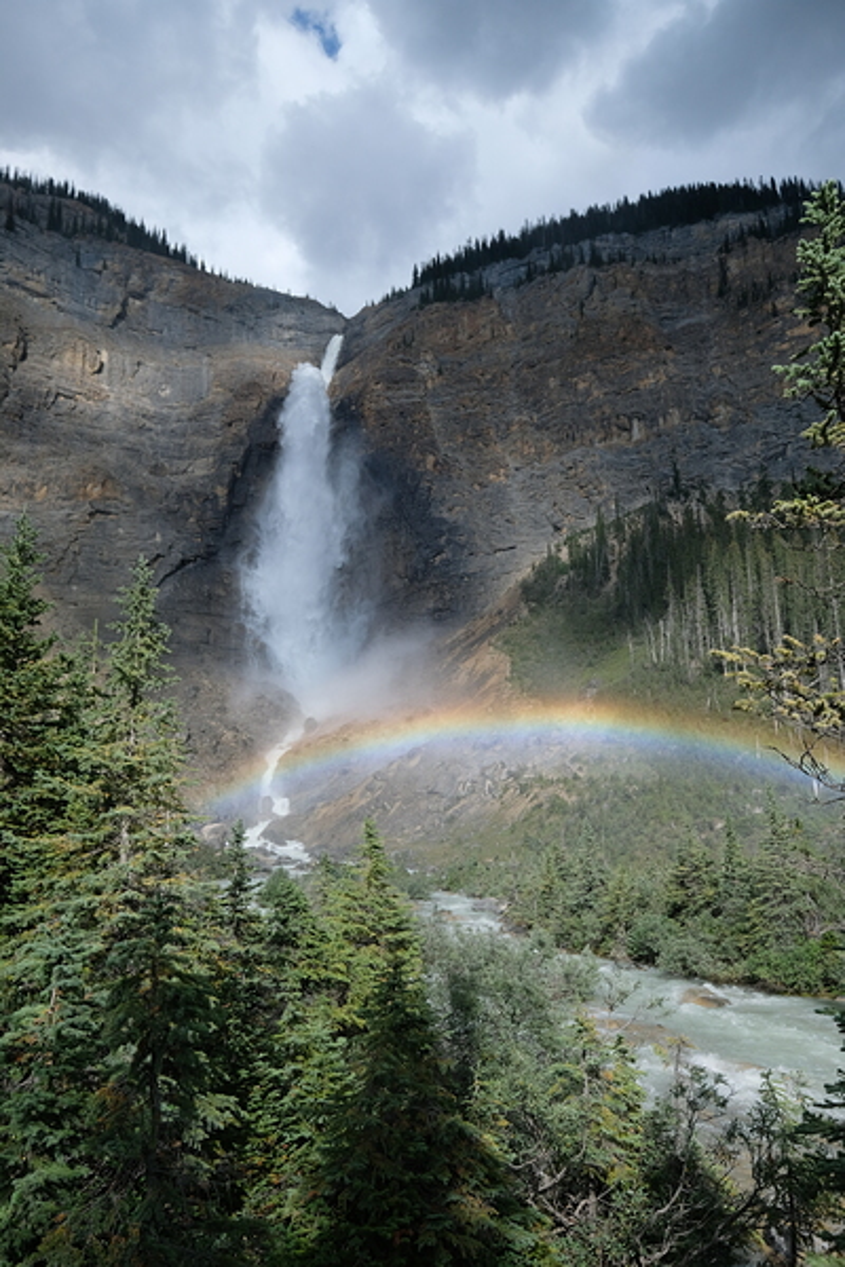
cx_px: 422
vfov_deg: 71.5
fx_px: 880
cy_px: 634
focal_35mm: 25
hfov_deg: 51.3
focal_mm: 16.6
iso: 400
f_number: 5.6
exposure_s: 1/400
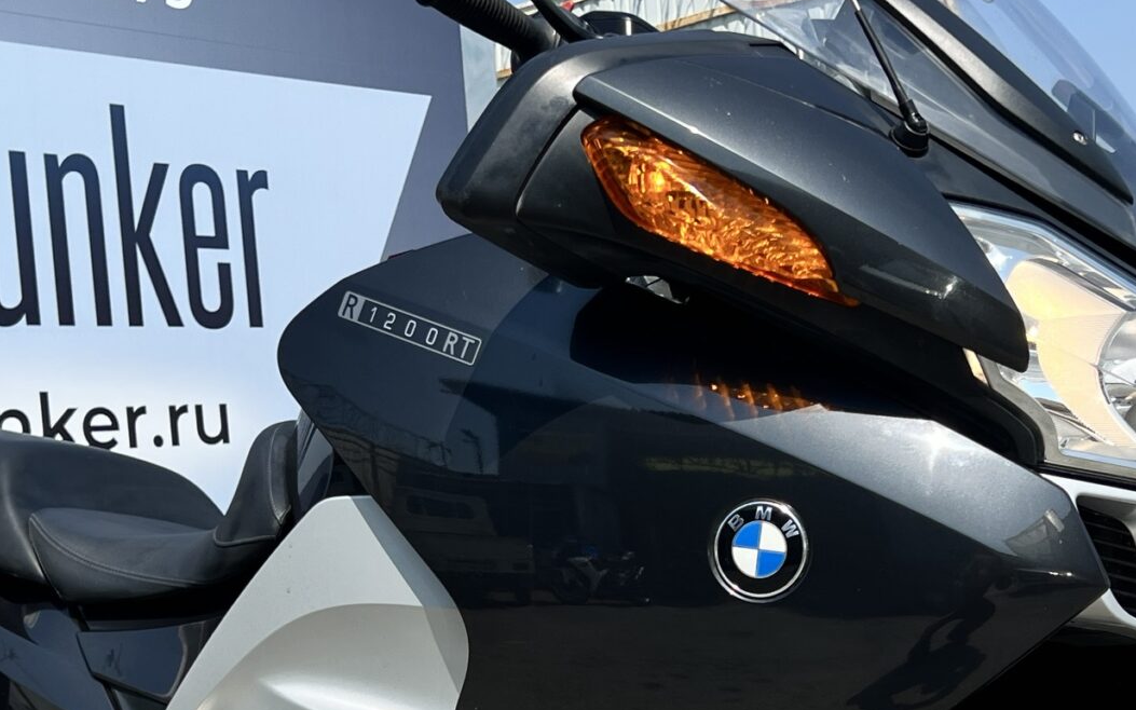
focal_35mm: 67
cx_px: 569
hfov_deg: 30.6
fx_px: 2074
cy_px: 604
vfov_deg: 19.2
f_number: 1.5
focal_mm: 5.7
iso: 50
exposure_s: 1/4115
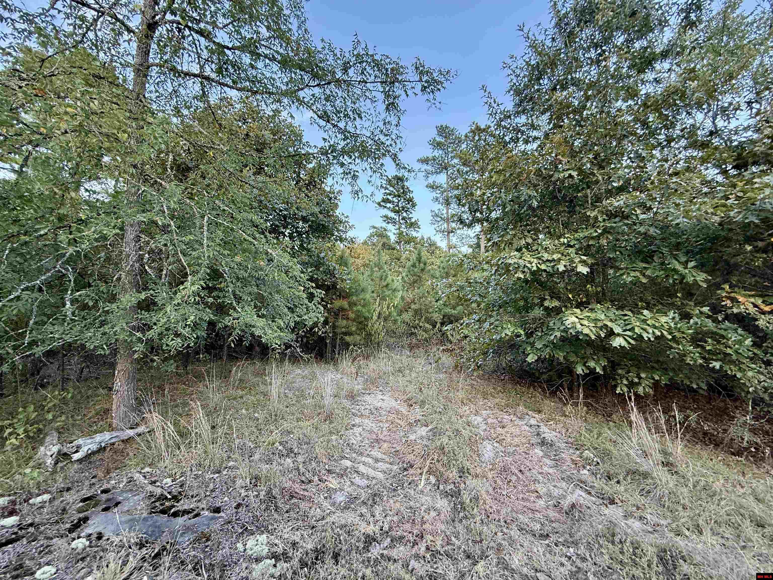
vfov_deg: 85.7
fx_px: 313
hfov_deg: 102.1
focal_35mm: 14
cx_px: 386
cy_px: 290
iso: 100
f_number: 2.2
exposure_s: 1/99
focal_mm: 2.22
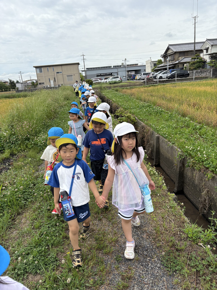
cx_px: 108
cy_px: 145
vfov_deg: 67.3
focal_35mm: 26
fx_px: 217
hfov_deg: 53.1
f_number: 1.6
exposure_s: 1/4065
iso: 50
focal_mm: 5.96
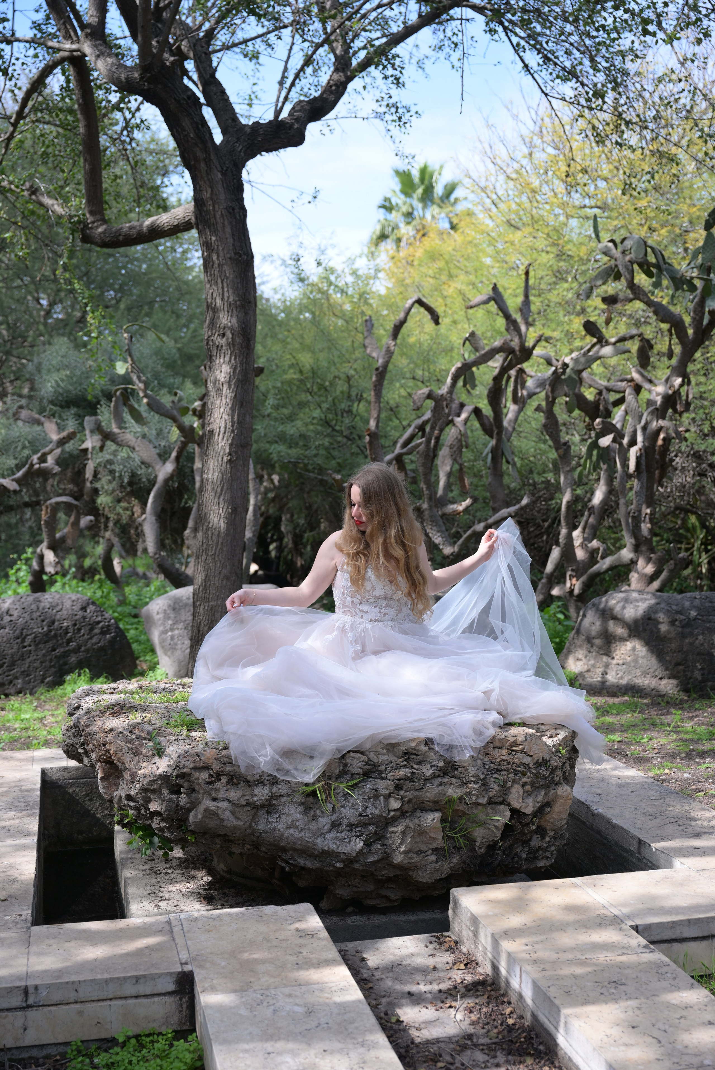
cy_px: 535
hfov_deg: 32.7
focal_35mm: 41
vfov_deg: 47.4
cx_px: 358
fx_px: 1220
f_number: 3.5
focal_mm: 41
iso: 125
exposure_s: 1/500
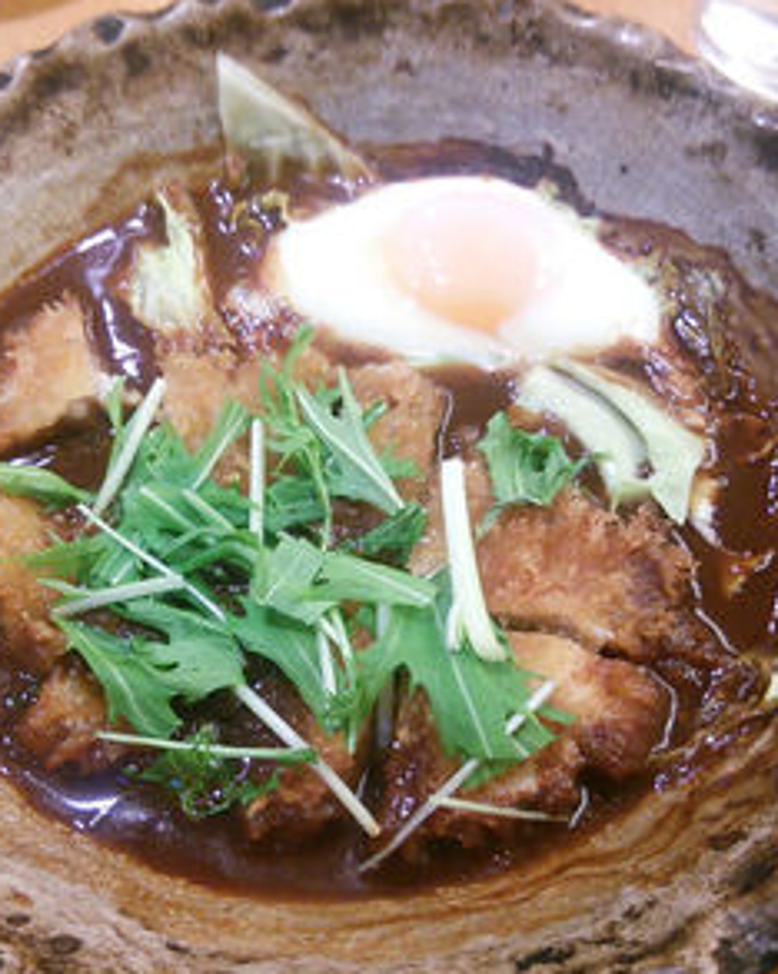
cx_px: 356
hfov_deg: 37.3
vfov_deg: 45.8
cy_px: 495
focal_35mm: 40
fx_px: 1152
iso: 100
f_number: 1.94
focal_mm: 4.06
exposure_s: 1/50
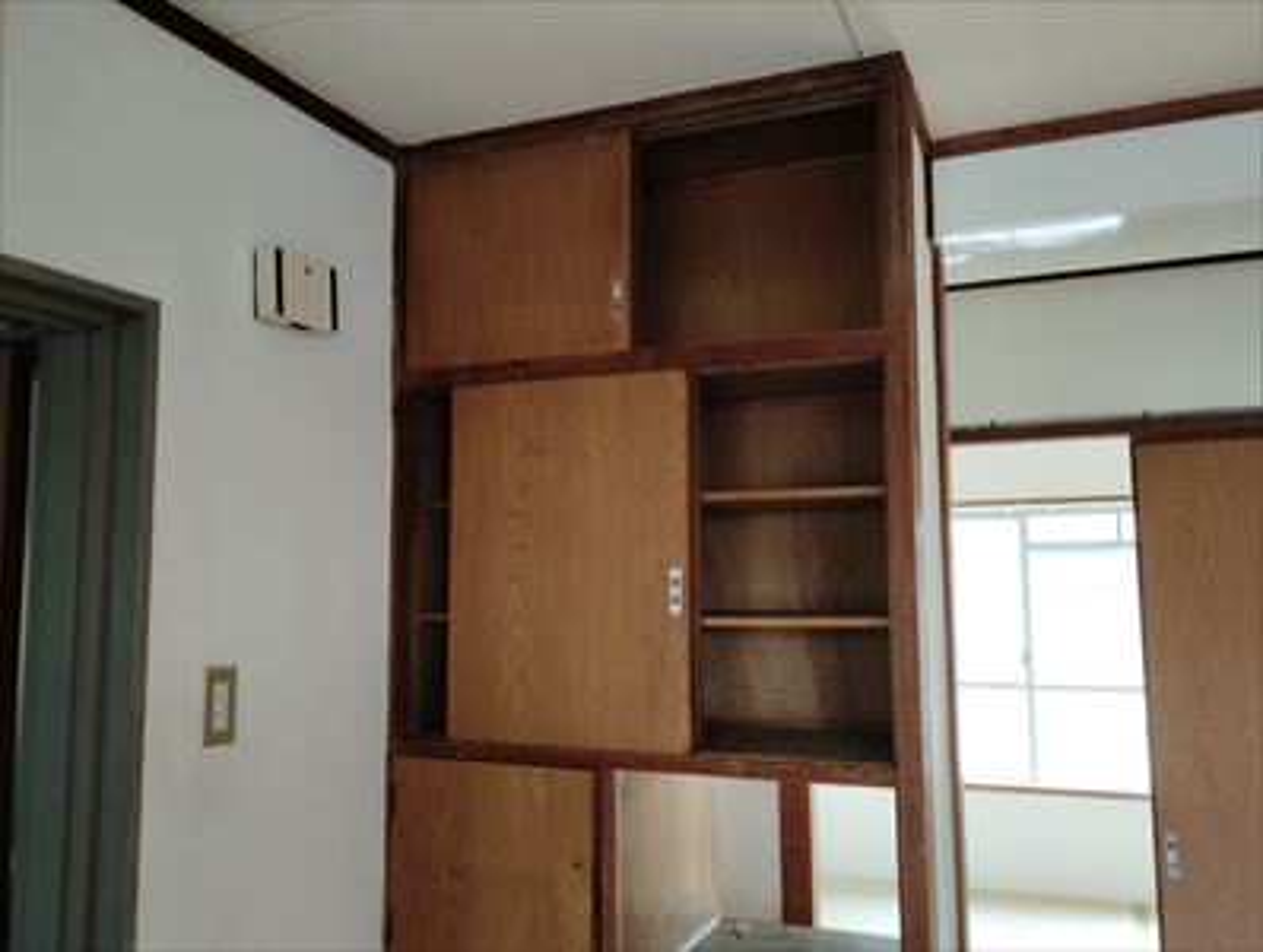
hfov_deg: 61.6
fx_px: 1060
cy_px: 476
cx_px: 632
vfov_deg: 48.4
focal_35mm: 29
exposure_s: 1/50
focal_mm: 4.25
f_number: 1.8
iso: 217
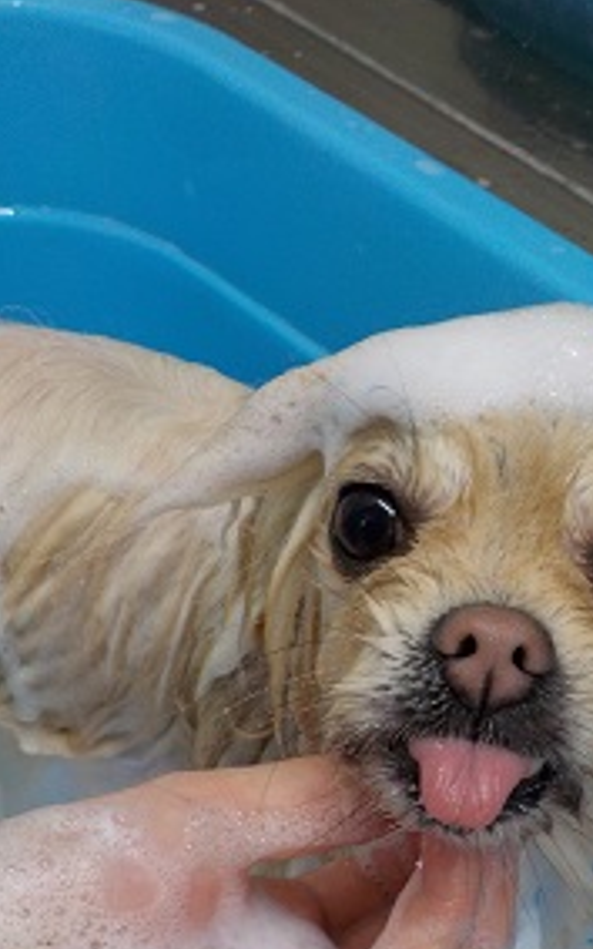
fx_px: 1163
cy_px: 651
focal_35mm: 45
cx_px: 499
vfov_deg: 43.6
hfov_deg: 27.8
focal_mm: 4.1
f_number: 3.3
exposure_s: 1/30
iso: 180
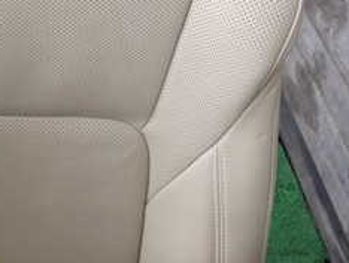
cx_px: 22
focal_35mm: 64
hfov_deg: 28.8
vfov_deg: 22.9
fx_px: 646
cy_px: 87
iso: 125
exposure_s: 1/60
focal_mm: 4.5
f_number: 2
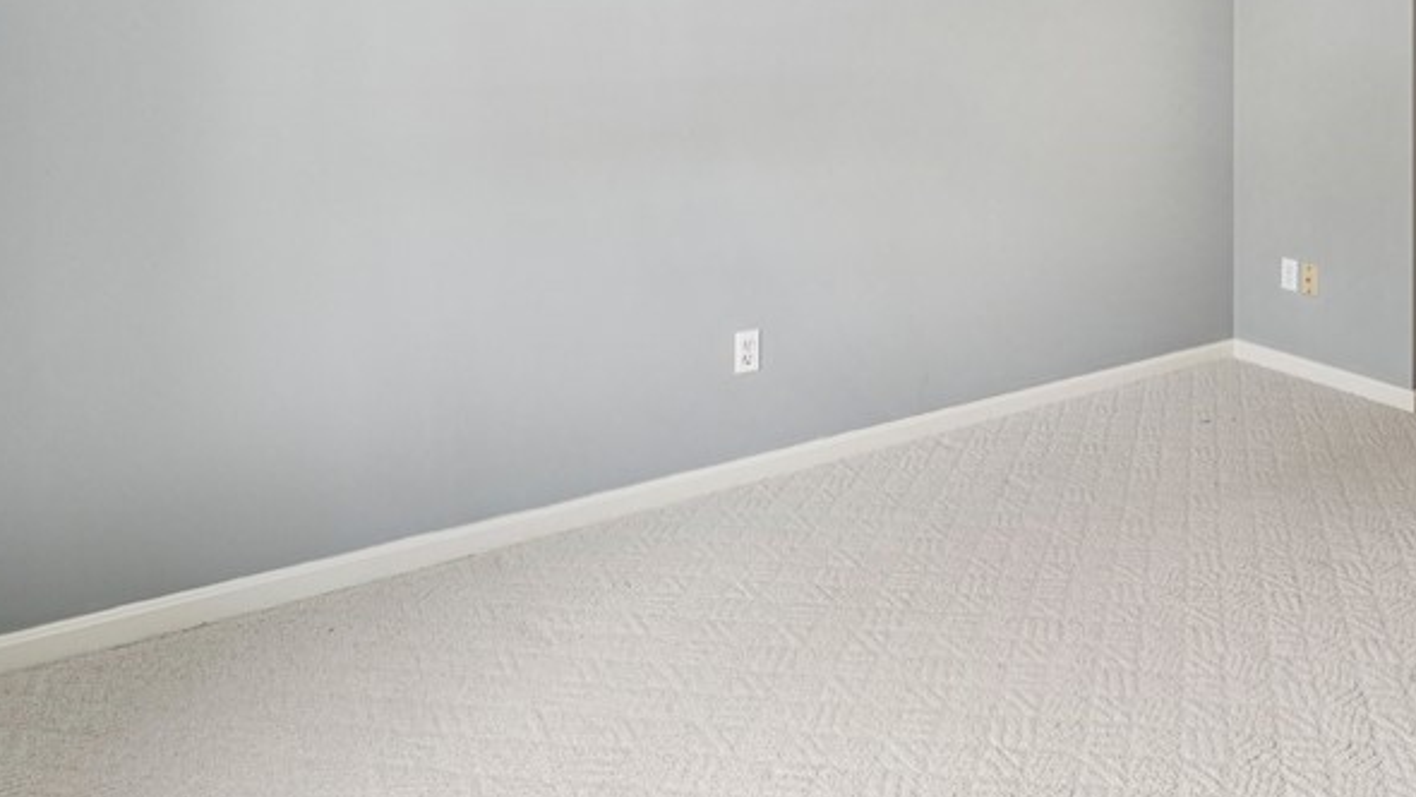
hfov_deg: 66.5
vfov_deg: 39.6
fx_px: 1014
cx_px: 1022
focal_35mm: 27
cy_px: 68
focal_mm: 14
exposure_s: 1/15
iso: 200
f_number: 4
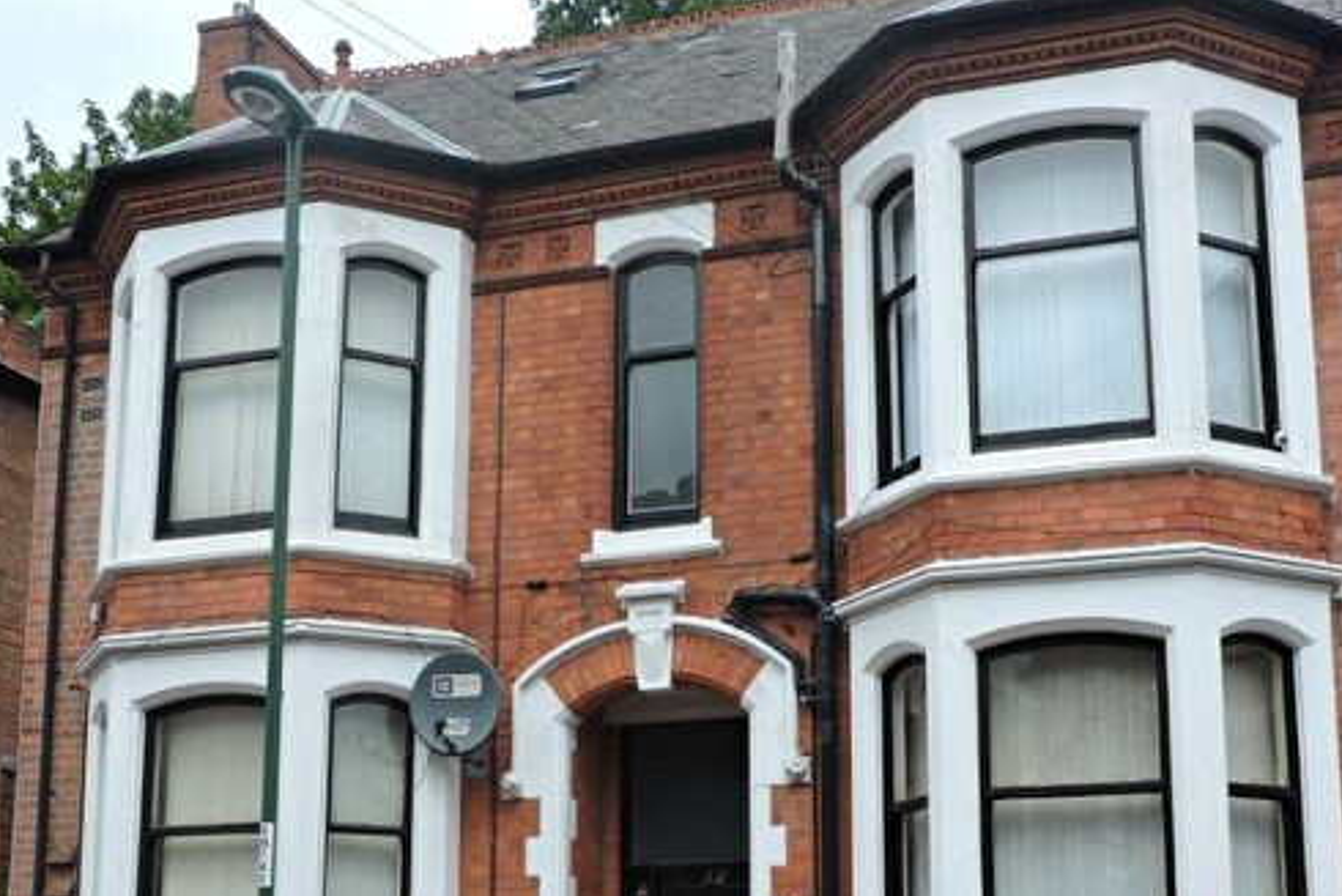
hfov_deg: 40.3
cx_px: 685
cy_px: 708
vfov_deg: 27.0
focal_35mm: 49
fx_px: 1827
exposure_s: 1/800
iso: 100
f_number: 3.2
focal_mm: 5.9
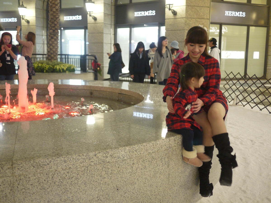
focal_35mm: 40
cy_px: 102
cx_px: 136
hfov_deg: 46.8
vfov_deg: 36.0
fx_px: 313
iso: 640
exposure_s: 1/60
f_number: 1.7
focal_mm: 20
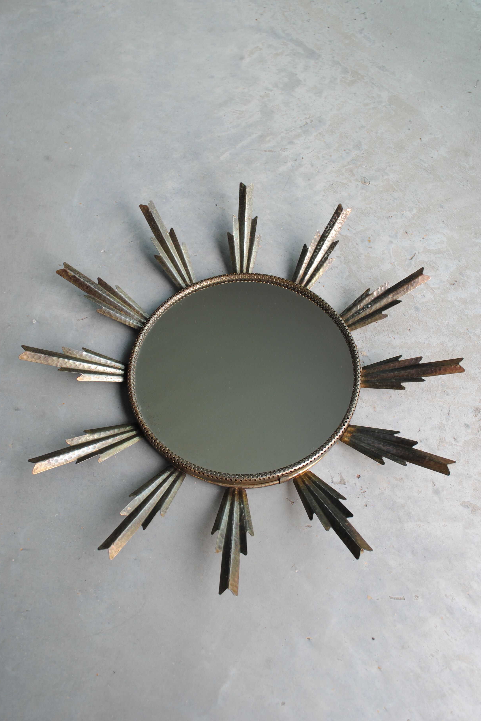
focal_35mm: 35
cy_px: 358
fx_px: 701
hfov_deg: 37.9
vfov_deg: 54.4
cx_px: 244
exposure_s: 1/25
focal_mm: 22
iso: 100
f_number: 7.1
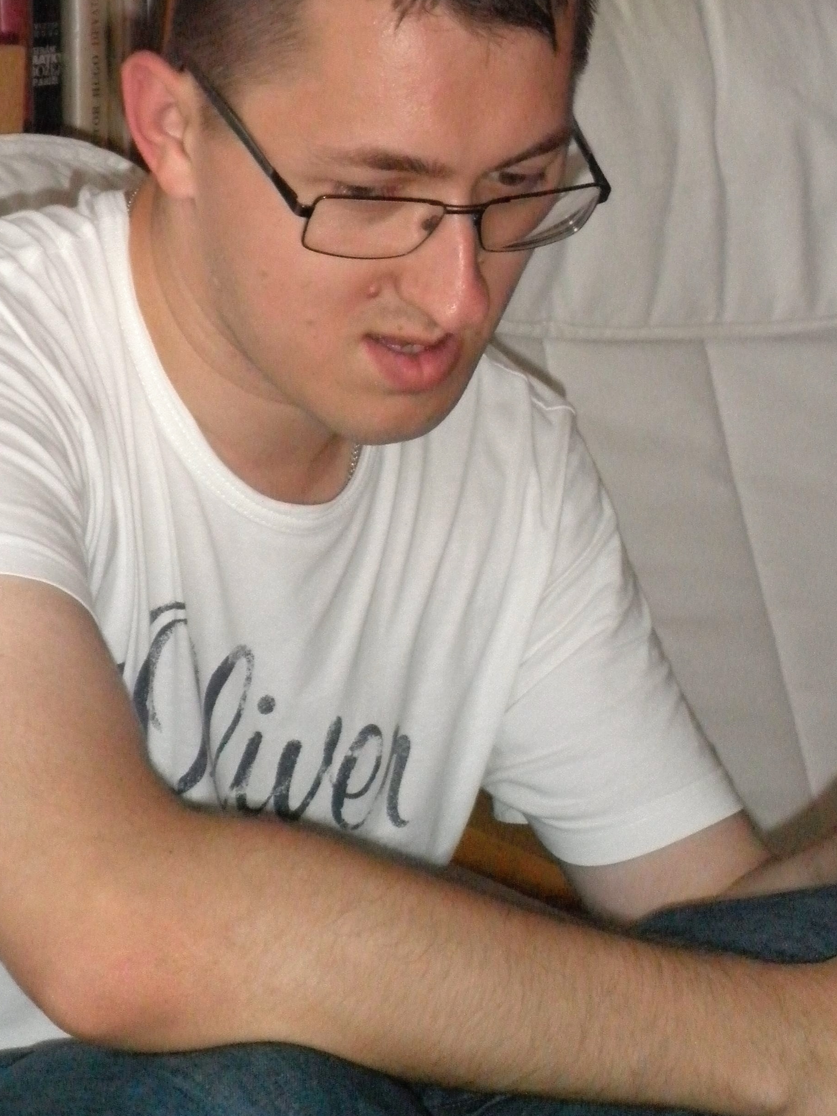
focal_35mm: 147
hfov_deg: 10.1
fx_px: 4739
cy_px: 247
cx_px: 385
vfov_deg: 13.4
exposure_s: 1/100
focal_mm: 16
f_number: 5.4
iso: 320
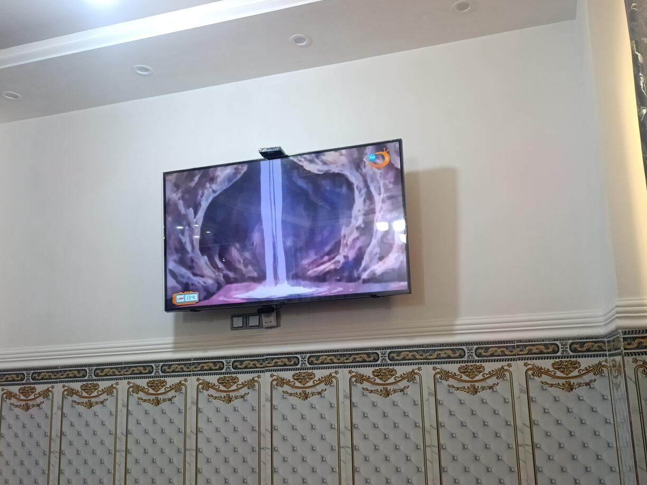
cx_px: 363
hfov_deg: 59.8
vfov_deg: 46.6
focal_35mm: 30
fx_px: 561
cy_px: 281
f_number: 1.6
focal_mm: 6.14
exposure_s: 1/100
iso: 594
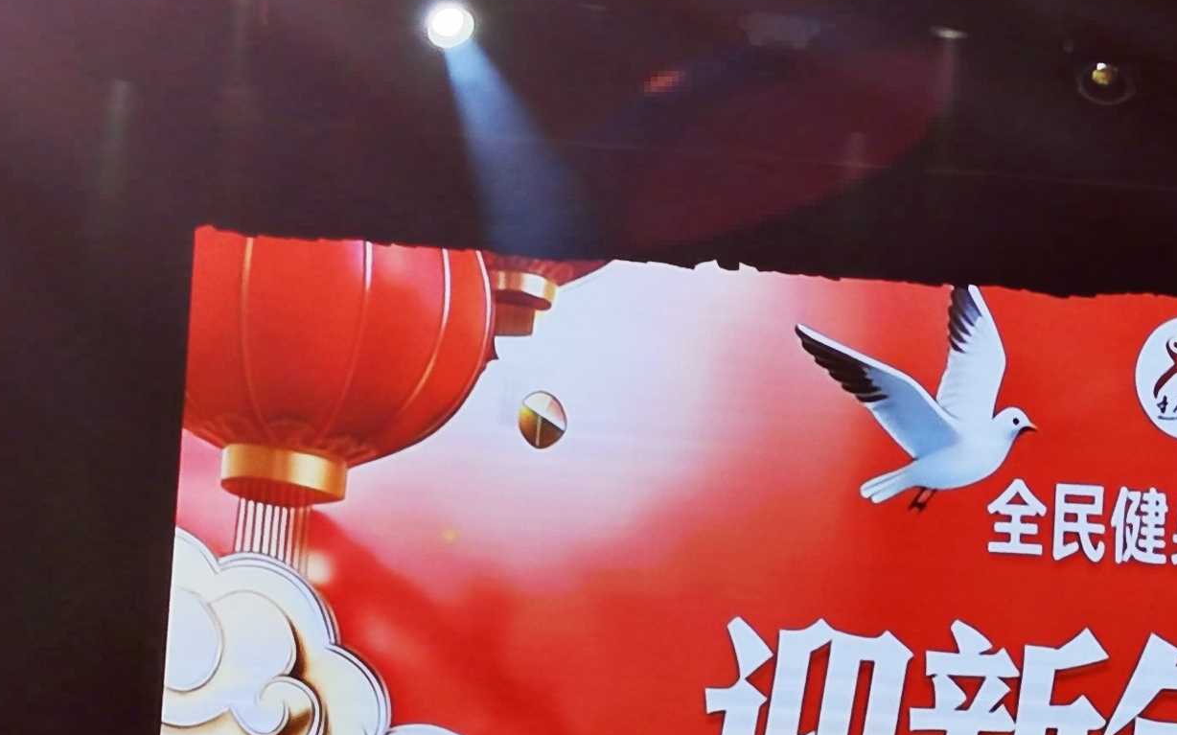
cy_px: 760
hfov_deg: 13.8
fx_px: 4747
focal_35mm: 148
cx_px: 1342
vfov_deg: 8.8
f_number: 1.6
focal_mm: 5.56
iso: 80
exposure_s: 1/100
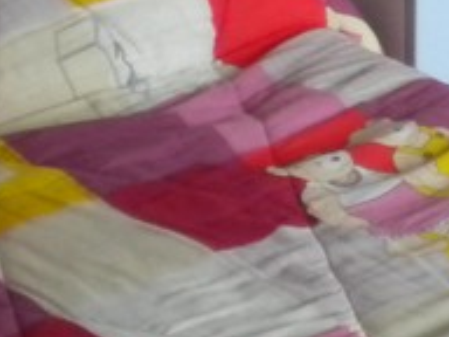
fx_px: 1894
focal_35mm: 146
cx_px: 624
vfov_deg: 10.0
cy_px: -89
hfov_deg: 13.0
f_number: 3.1
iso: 400
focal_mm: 6.3
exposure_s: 1/52.8
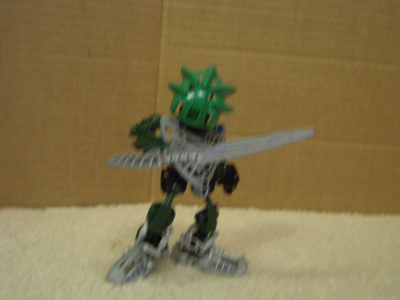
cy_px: 150
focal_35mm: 41
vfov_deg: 35.1
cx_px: 200
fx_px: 474
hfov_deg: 45.8
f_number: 3.2
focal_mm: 7.3
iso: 500
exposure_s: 1/13
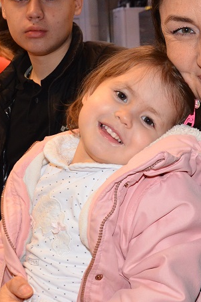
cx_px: 129
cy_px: 127
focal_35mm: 82
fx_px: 689
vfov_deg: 24.7
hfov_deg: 16.6
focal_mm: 25
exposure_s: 1/60
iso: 1600
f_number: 5.6
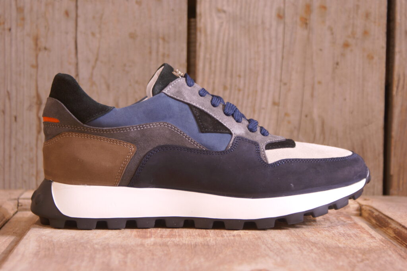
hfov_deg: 19.5
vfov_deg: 13.0
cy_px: 136
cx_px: 204
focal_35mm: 105
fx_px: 1186
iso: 100
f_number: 5.6
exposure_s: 1/1.25
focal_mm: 70
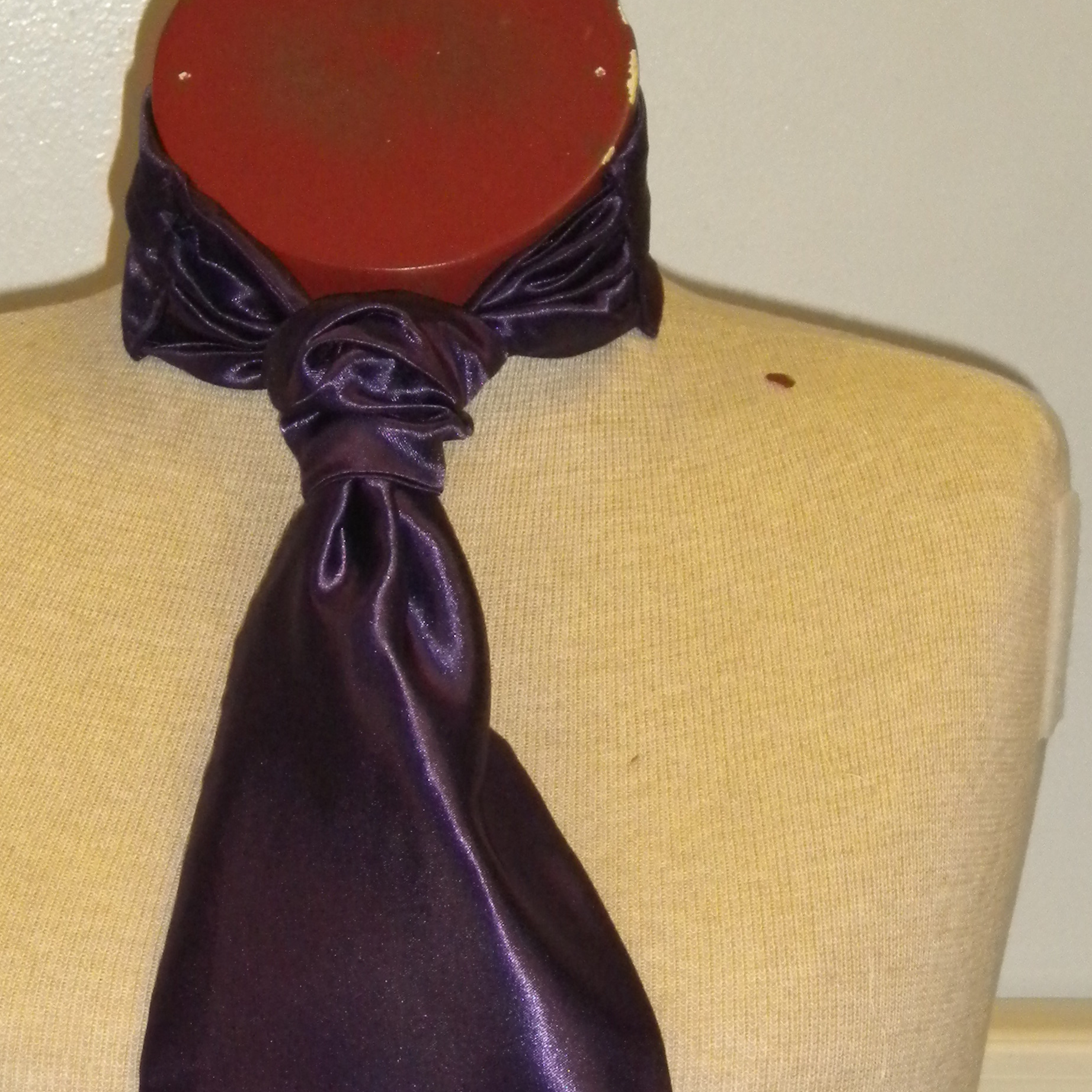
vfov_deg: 10.4
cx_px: 336
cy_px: 742
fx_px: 5996
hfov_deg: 10.4
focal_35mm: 168
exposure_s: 1/60
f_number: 5.7
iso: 400
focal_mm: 17.3
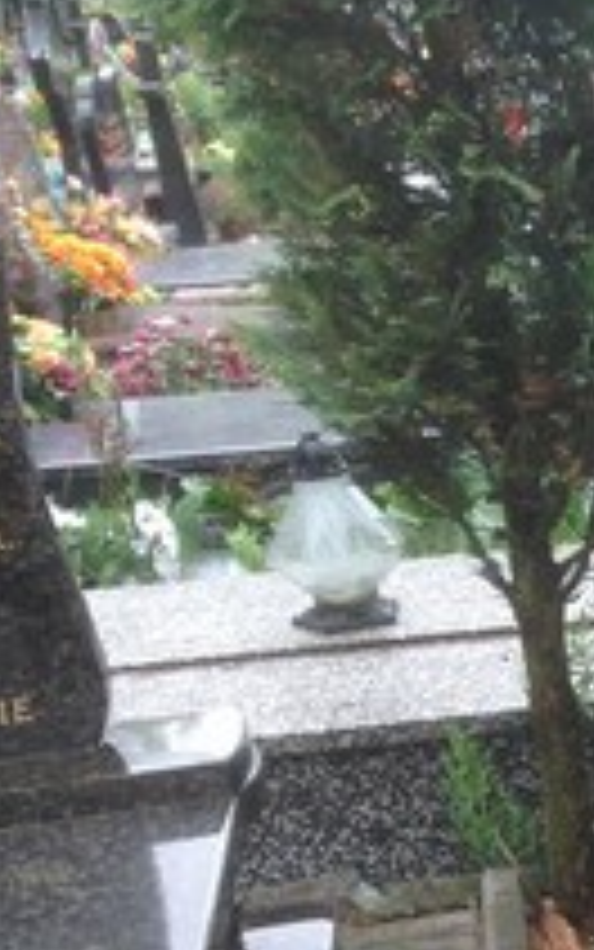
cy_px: 882
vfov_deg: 19.2
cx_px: 1287
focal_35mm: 106
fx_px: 2744
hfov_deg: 11.0
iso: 50
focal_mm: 4.12
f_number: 2.4
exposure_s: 1/185
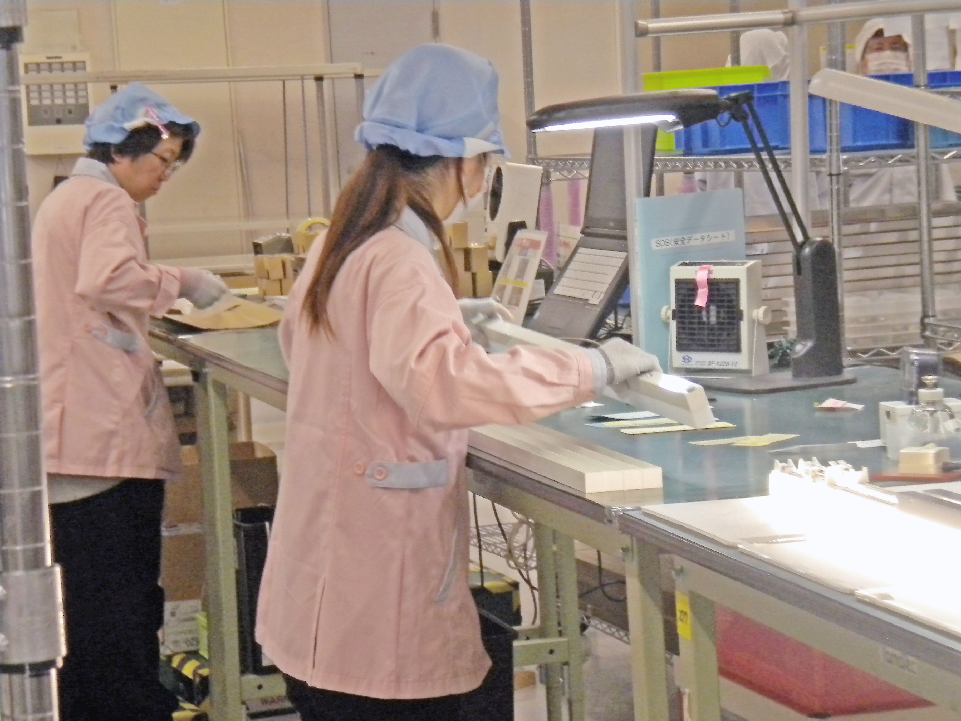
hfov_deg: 18.7
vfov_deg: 14.1
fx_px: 2915
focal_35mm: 105
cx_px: 480
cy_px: 360
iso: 400
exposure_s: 1/64
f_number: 5.9
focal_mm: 18.9
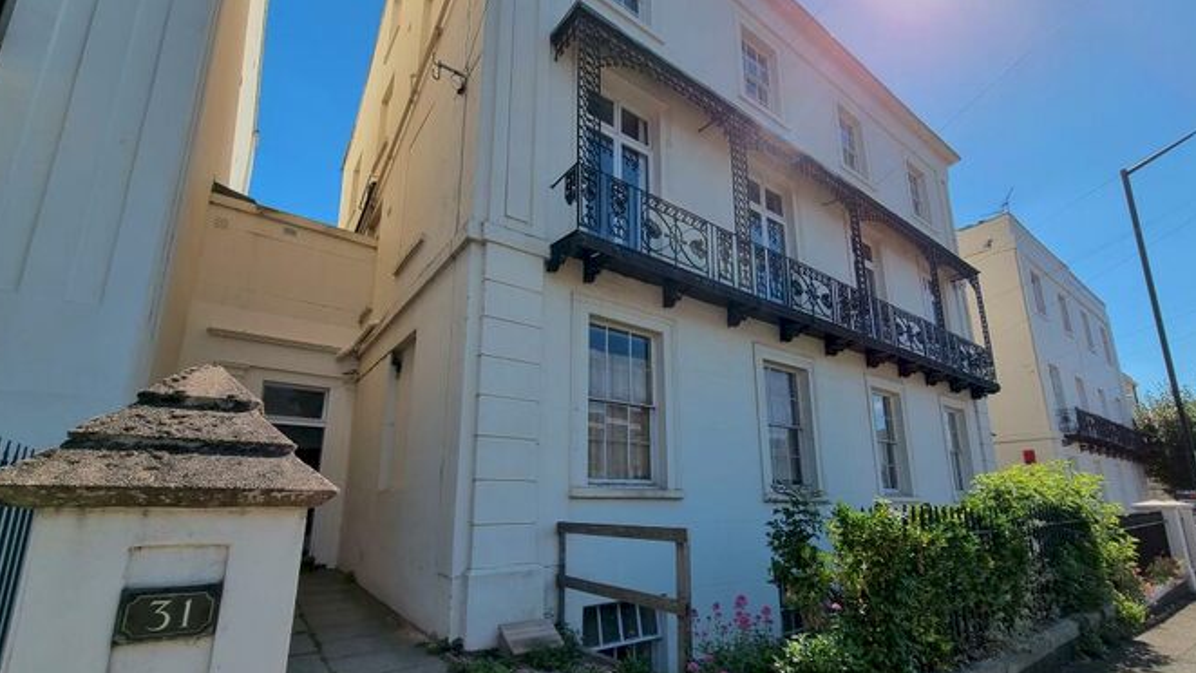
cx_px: 608
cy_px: 384
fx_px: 476
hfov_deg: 103.0
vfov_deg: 70.2
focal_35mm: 15
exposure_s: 1/1568
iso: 50
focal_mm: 2.2
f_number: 2.2
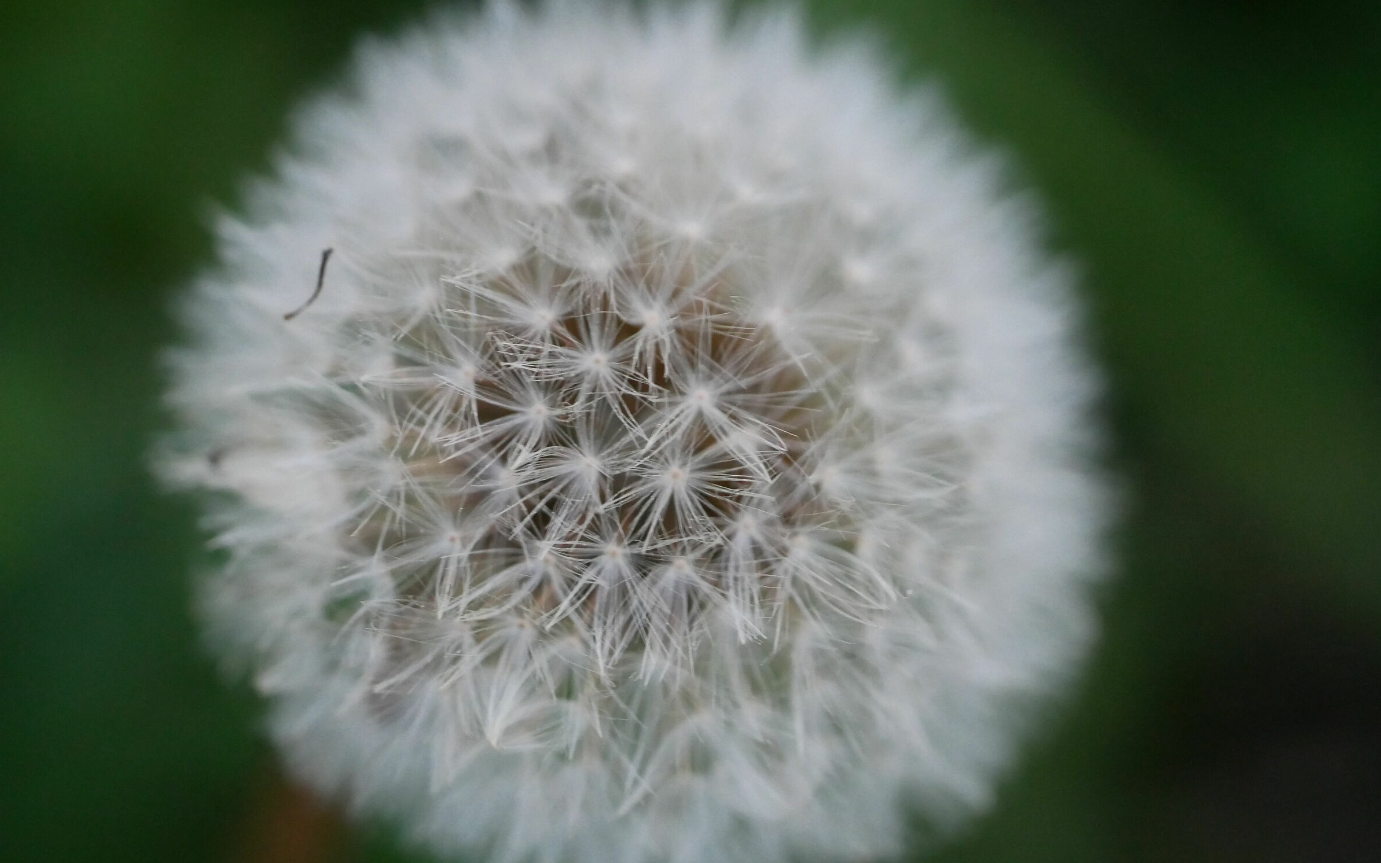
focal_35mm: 96
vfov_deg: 13.6
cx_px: 692
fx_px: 3613
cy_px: 416
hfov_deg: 21.6
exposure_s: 1/100
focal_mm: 45
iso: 3200
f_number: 2.8
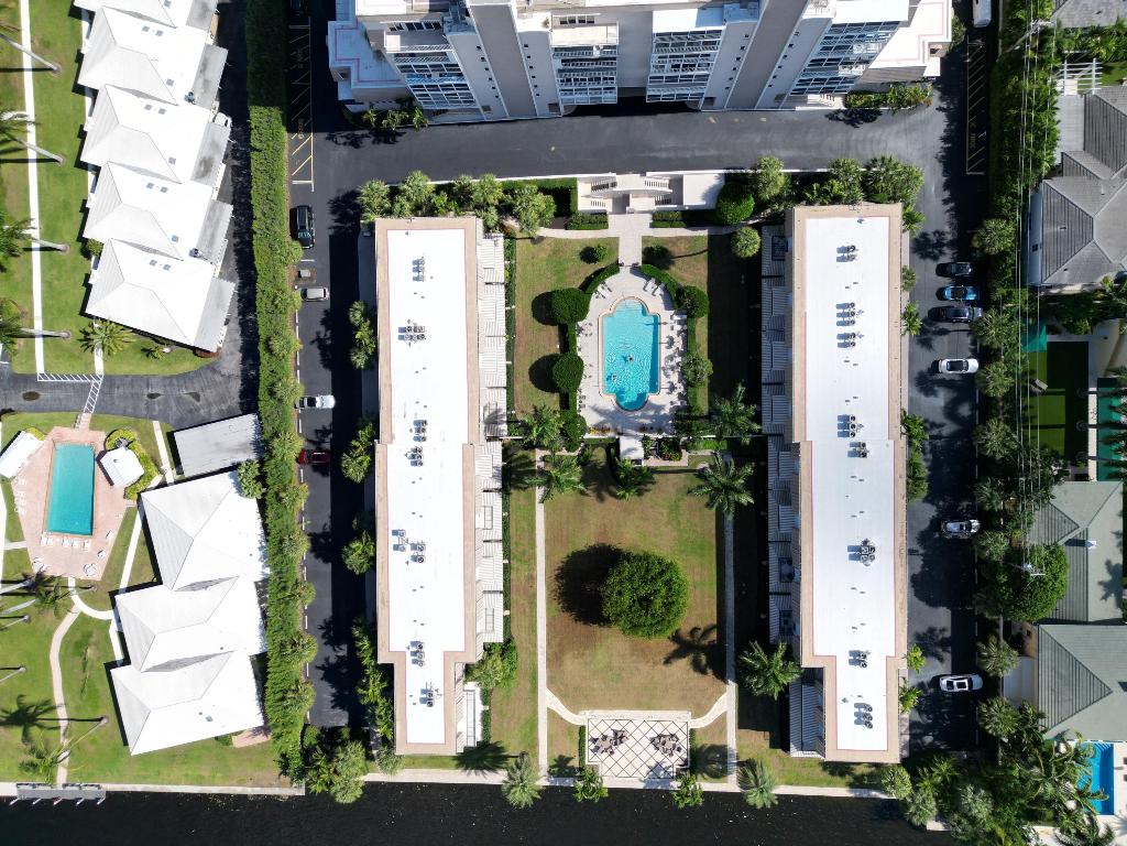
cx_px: 564
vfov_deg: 56.8
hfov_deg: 71.6
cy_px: 423
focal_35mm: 24
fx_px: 781
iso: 110
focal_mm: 6.72
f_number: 1.7
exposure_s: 1/4000
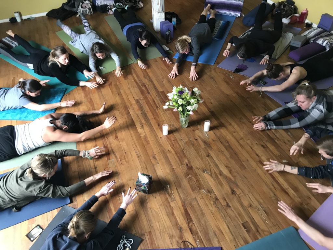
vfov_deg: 49.7
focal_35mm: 28
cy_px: 125
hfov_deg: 63.4
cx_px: 166
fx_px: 269
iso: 50
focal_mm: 3.99
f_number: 1.8
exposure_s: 1/15
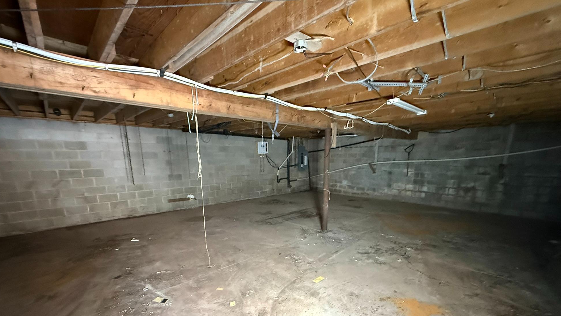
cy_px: 212
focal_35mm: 16
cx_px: 286
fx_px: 238
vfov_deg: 65.2
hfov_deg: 99.4
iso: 1600
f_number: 2.2
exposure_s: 1/40
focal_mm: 2.22
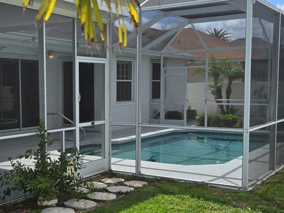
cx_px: 73
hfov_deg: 35.4
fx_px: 435
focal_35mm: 53
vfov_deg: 27.4
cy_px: 133
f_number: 1.7
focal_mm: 6.3
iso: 12
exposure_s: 1/763
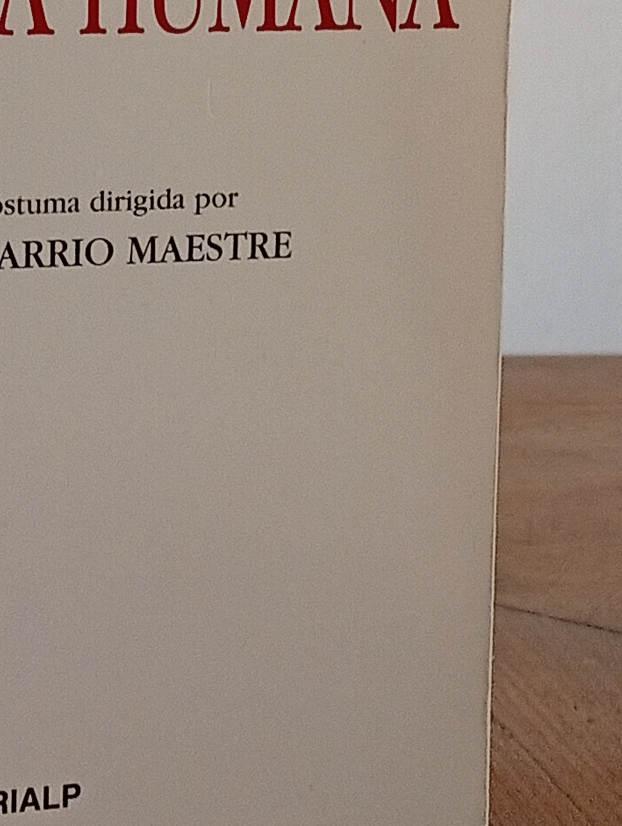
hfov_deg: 12.5
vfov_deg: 16.6
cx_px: -8
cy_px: 93
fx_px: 2796
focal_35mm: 117
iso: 768
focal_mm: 3.98
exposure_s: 1/20
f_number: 1.8
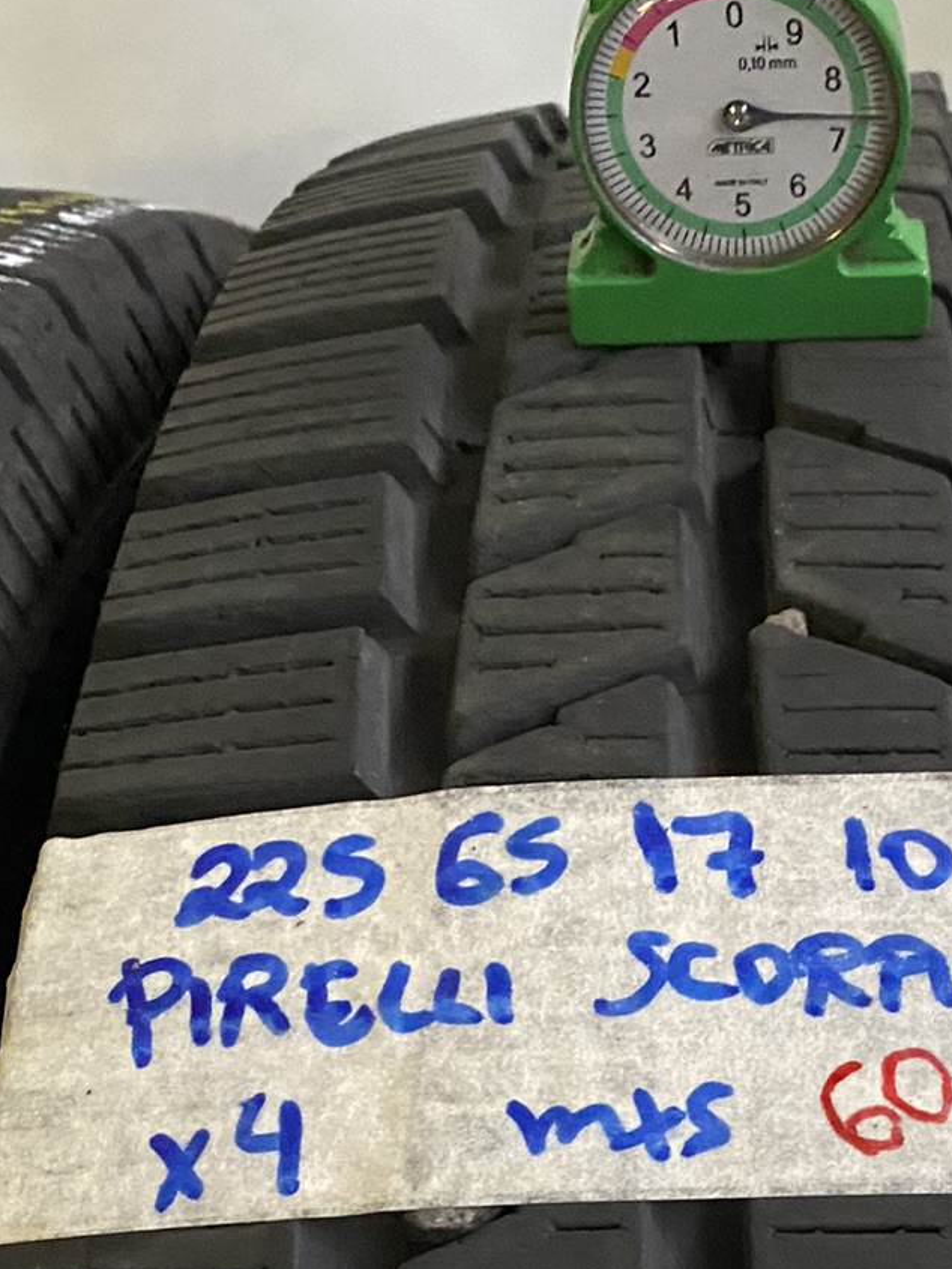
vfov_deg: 29.3
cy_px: 1167
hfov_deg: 22.9
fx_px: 2310
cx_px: 791
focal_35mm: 63
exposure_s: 1/25
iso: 640
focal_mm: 4.25
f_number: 1.8
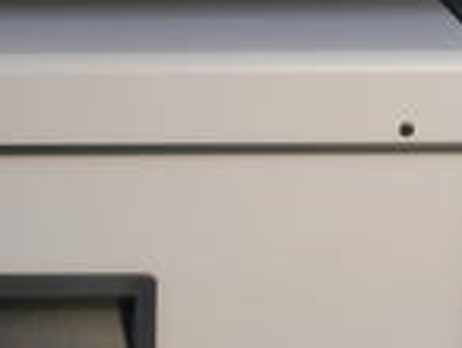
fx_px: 2339
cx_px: 13
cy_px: 402
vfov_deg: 8.4
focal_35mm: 175
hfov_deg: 11.2
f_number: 14
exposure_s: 1/4
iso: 800
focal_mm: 32
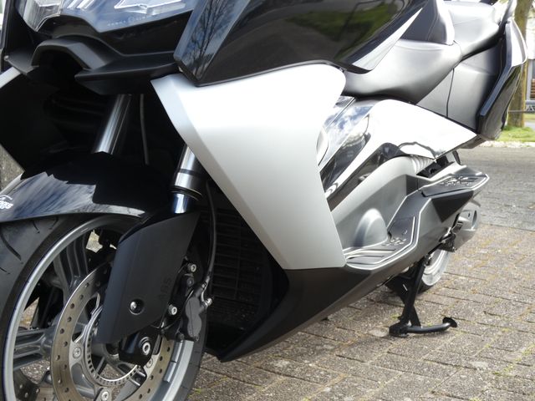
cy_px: 200
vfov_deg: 30.3
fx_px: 742
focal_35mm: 48
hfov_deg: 39.7
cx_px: 268
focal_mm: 8.6
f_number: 3.8
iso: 80
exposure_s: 1/100
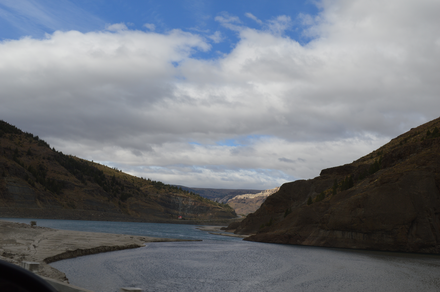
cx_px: 220
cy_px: 146
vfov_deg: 31.8
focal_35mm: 42
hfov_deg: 46.4
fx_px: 513
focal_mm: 28
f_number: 9
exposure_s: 1/320
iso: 100
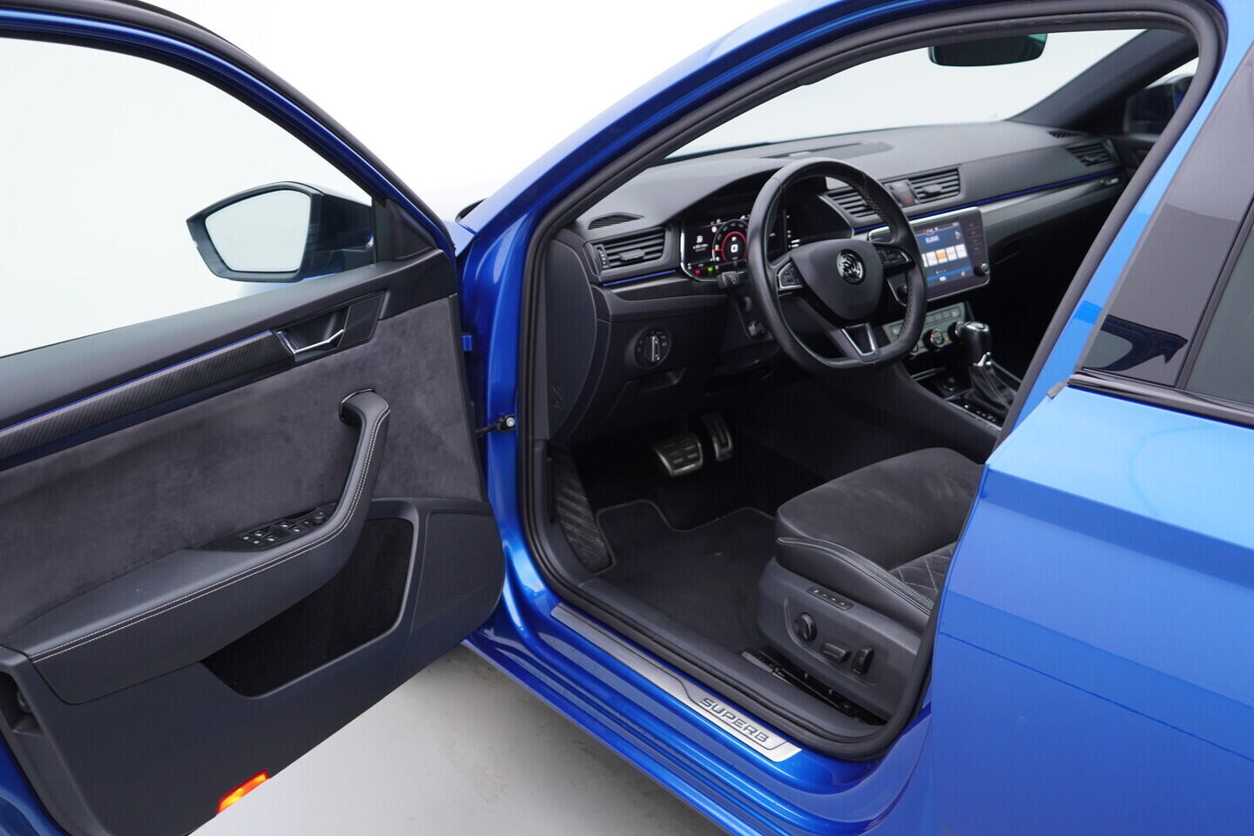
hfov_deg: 53.1
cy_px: 418
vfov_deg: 36.9
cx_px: 627
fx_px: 1254
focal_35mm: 36
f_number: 3.2
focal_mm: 24
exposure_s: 1/50
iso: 125
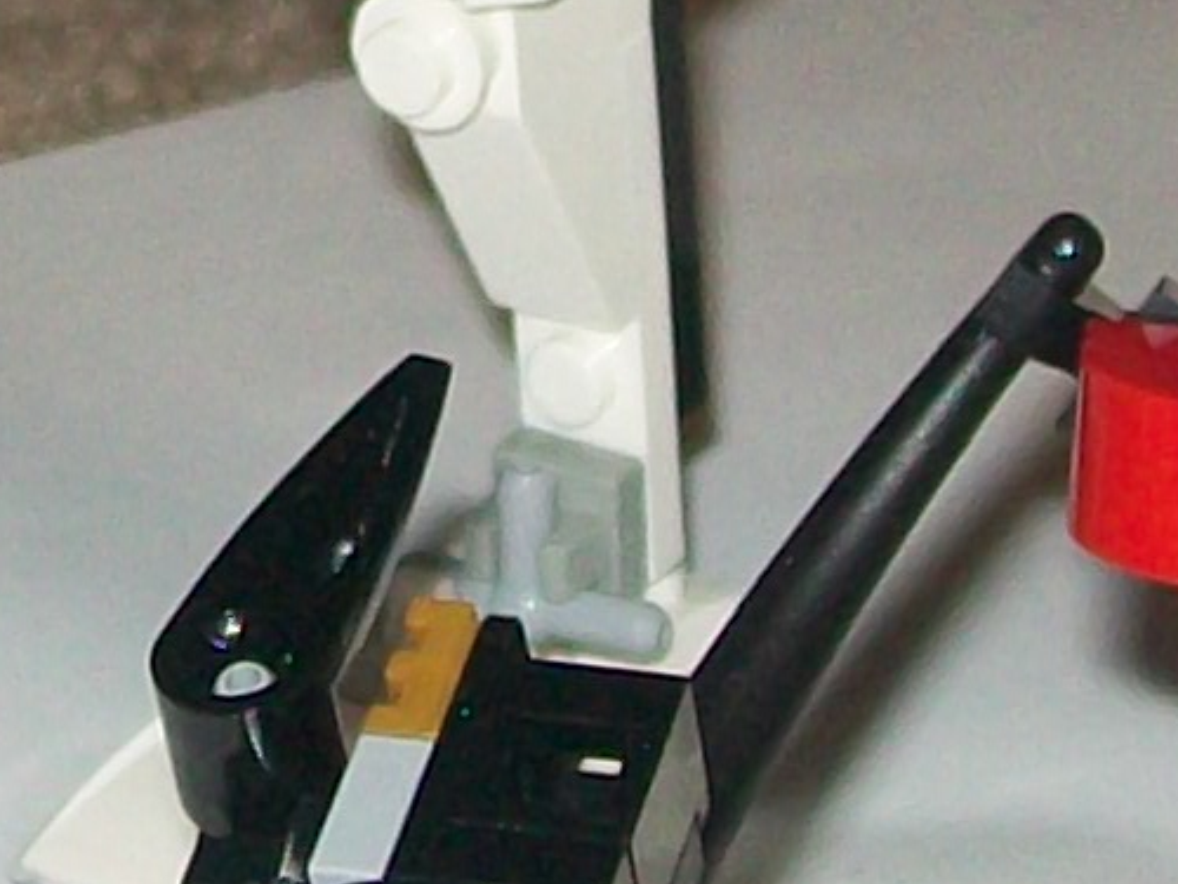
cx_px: -144
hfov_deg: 7.9
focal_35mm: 250
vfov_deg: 5.9
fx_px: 8508
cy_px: -561
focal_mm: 6
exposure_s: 1/60
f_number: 2.7
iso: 64
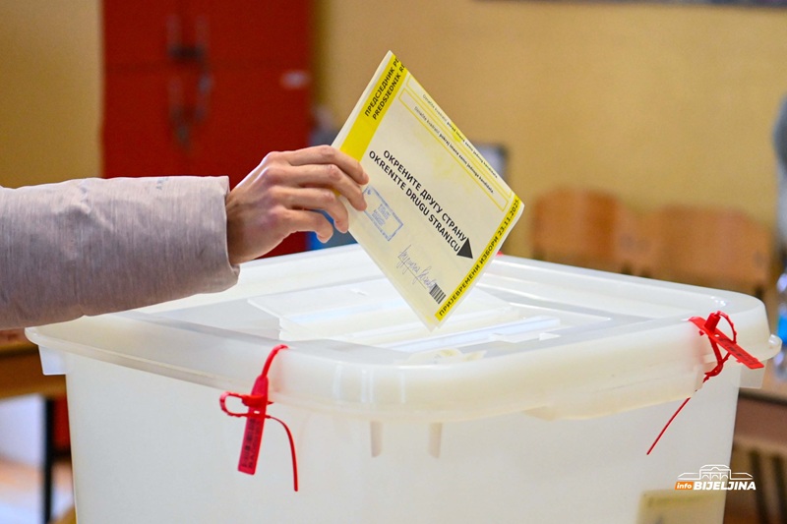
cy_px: 262
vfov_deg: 13.0
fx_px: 2295
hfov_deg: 19.5
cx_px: 394
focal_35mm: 105
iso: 4000
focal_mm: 70
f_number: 2.8
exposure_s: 1/250
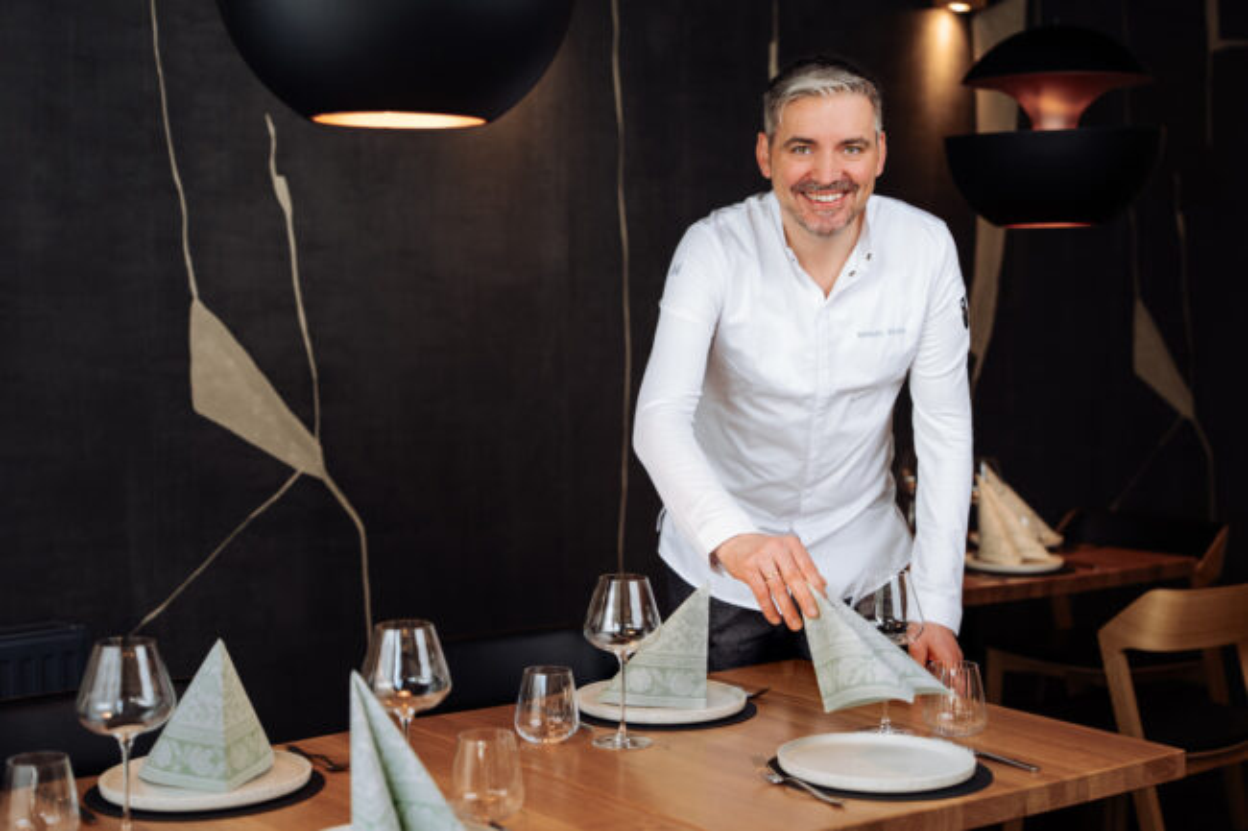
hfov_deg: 36.9
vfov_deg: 25.0
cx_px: 624
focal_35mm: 54
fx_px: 1871
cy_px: 416
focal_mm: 54
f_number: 2.2
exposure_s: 1/160
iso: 160
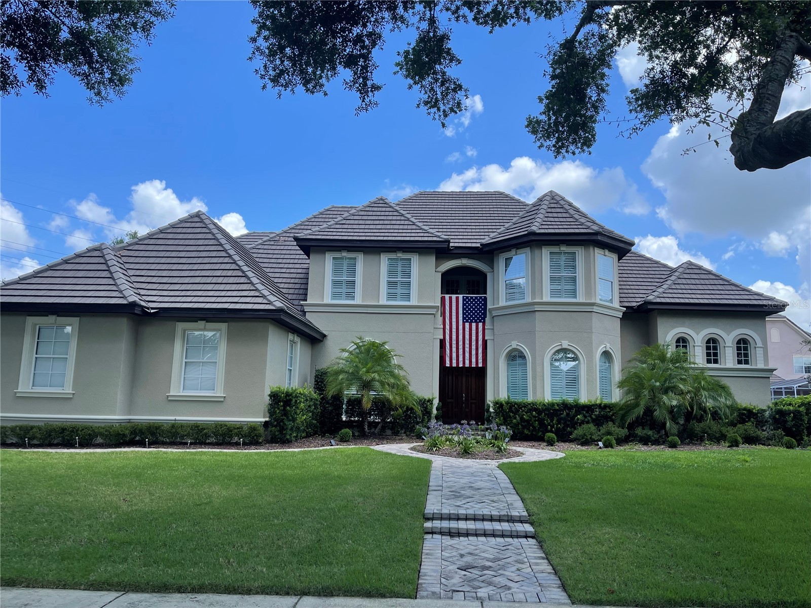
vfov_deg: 54.9
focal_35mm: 25
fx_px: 586
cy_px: 304
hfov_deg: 69.4
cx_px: 406
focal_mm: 5.1
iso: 32
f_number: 1.6
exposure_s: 1/1689
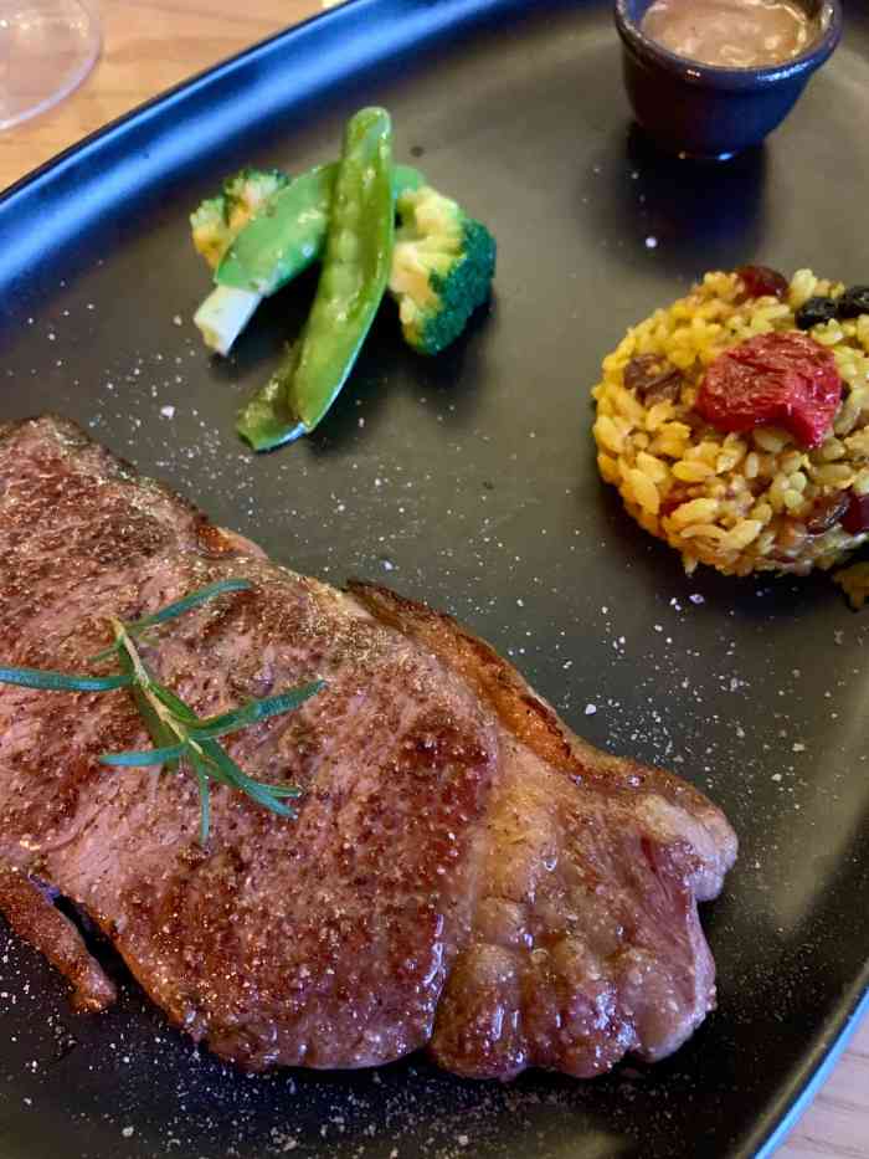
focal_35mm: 26
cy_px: 580
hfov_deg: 53.1
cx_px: 434
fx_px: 870
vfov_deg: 67.3
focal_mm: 4.25
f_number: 1.8
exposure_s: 1/20
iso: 640
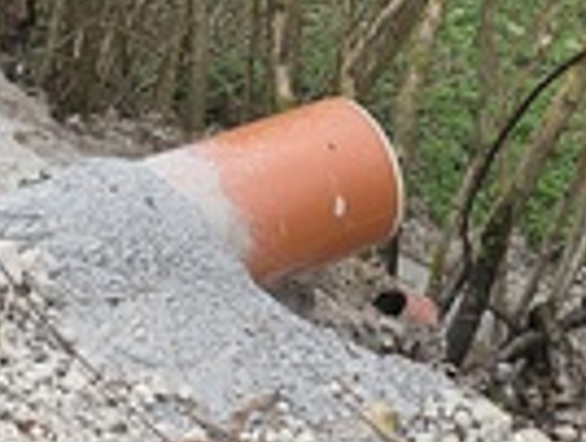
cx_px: 223
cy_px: 31
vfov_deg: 18.8
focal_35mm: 77
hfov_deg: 25.2
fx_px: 1306
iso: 32
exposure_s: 1/359
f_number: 1.7
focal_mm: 6.3
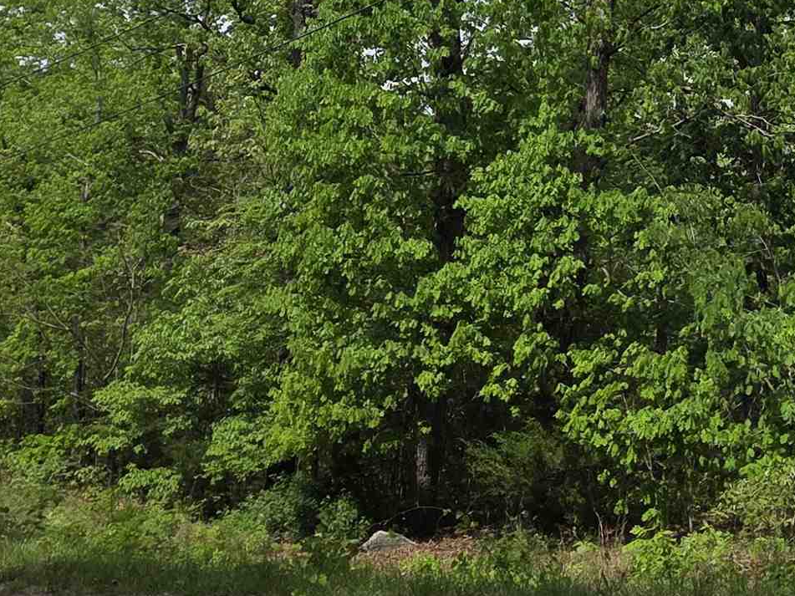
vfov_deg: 31.5
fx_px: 964
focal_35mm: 42
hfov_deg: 40.3
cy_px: -11
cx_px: 761
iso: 40
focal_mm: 2.2
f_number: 1.9
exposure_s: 1/2140
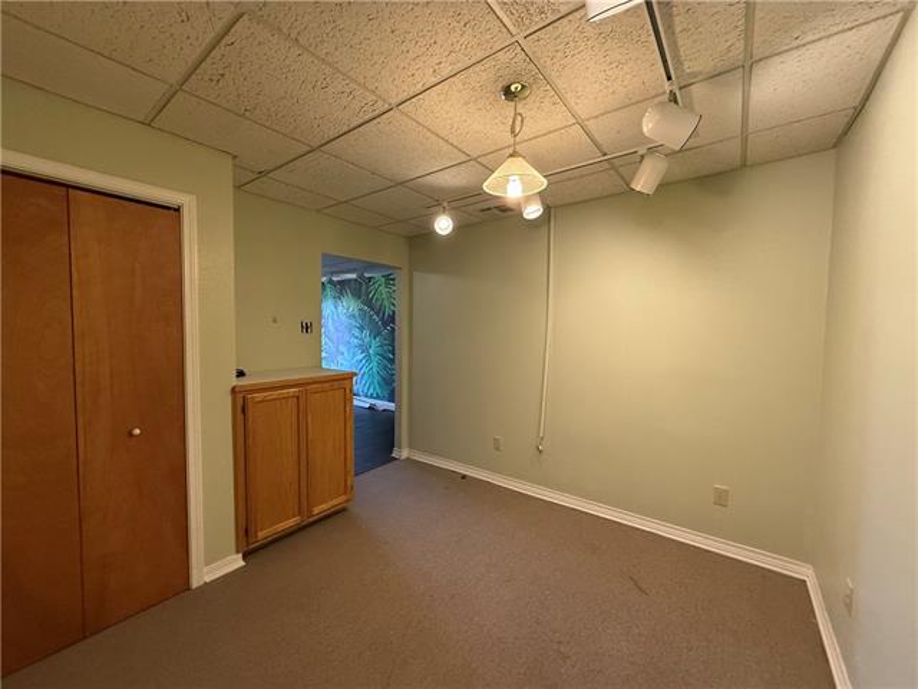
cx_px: 459
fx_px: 371
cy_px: 344
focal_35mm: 14
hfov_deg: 102.1
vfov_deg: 85.7
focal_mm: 2.22
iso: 400
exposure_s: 1/120
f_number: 2.2
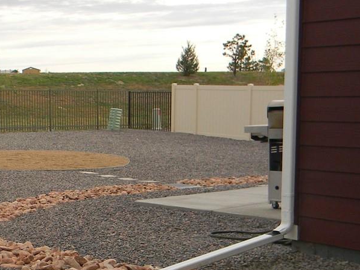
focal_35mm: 75
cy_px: 187
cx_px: -41
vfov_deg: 19.6
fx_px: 780
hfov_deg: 24.2
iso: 80
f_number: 3.5
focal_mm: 5
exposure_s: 1/234
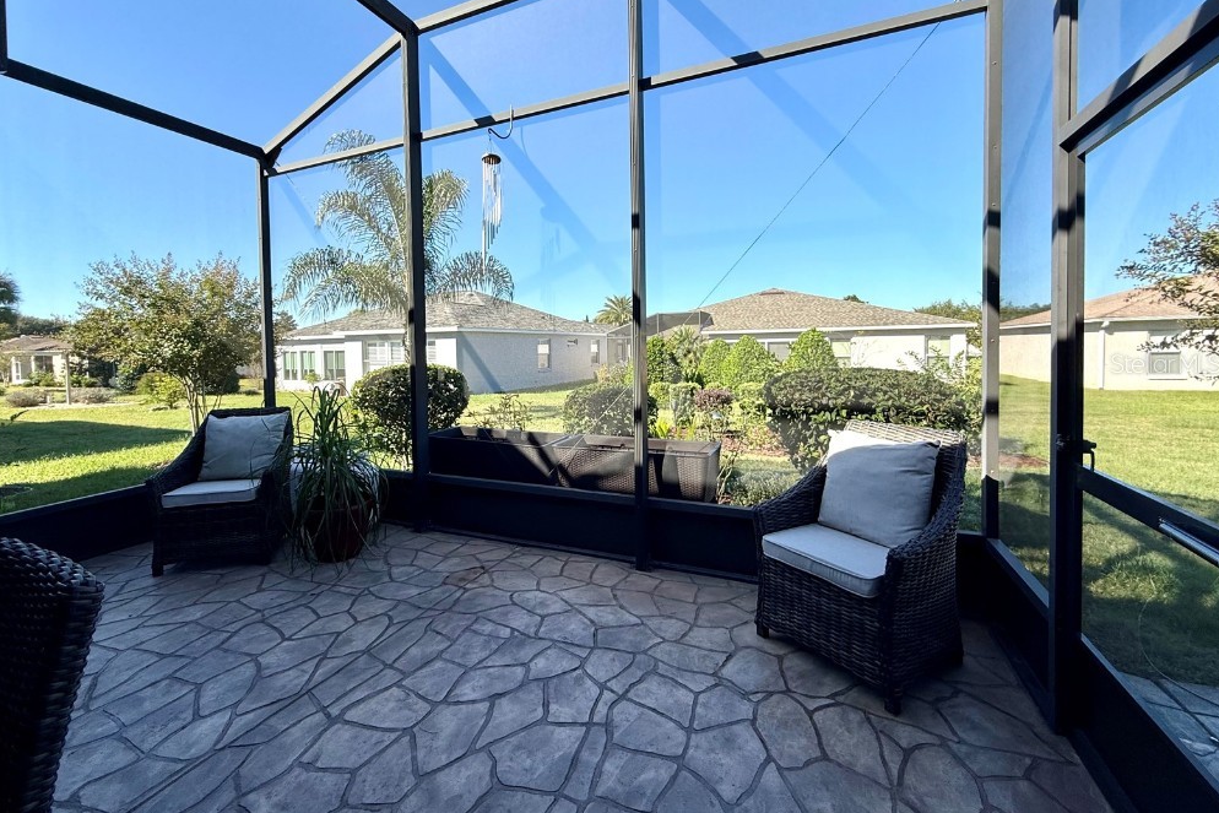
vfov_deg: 77.1
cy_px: 363
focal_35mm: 15
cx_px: 598
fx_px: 508
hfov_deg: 100.4
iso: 50
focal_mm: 2.22
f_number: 2.2
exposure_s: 1/531
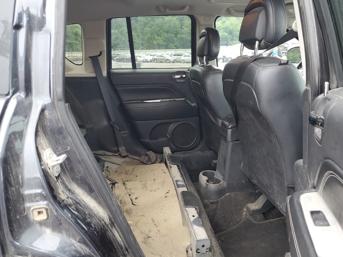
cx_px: 177
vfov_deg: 51.4
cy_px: 127
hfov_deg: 65.3
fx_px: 268
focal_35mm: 27
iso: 100
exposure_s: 1/60.2
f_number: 1.5
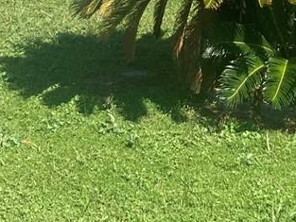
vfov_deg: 9.9
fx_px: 1223
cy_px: -145
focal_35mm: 143
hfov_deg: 13.8
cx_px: 124
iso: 20
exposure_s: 1/1143
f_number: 1.8
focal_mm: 3.99
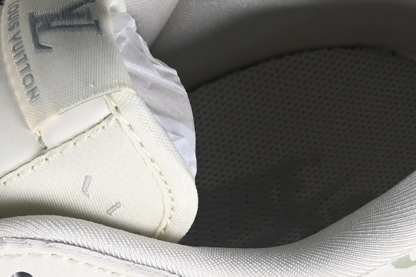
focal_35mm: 356
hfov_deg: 5.7
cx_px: -187
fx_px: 4112
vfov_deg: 3.9
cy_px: 107
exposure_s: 1/80
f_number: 7.1
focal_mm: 50
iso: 160
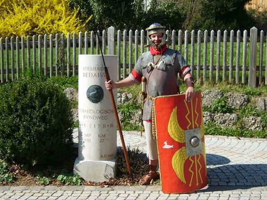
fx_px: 486
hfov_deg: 30.7
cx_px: 134
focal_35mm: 63
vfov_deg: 23.3
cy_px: 101
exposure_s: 1/500
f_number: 3.8
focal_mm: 13
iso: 50
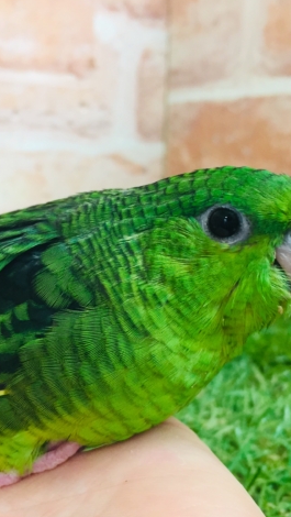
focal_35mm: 43
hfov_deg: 27.7
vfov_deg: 47.3
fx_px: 589
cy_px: 258
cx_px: 117
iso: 100
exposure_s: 1/30
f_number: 2.2
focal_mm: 4.15
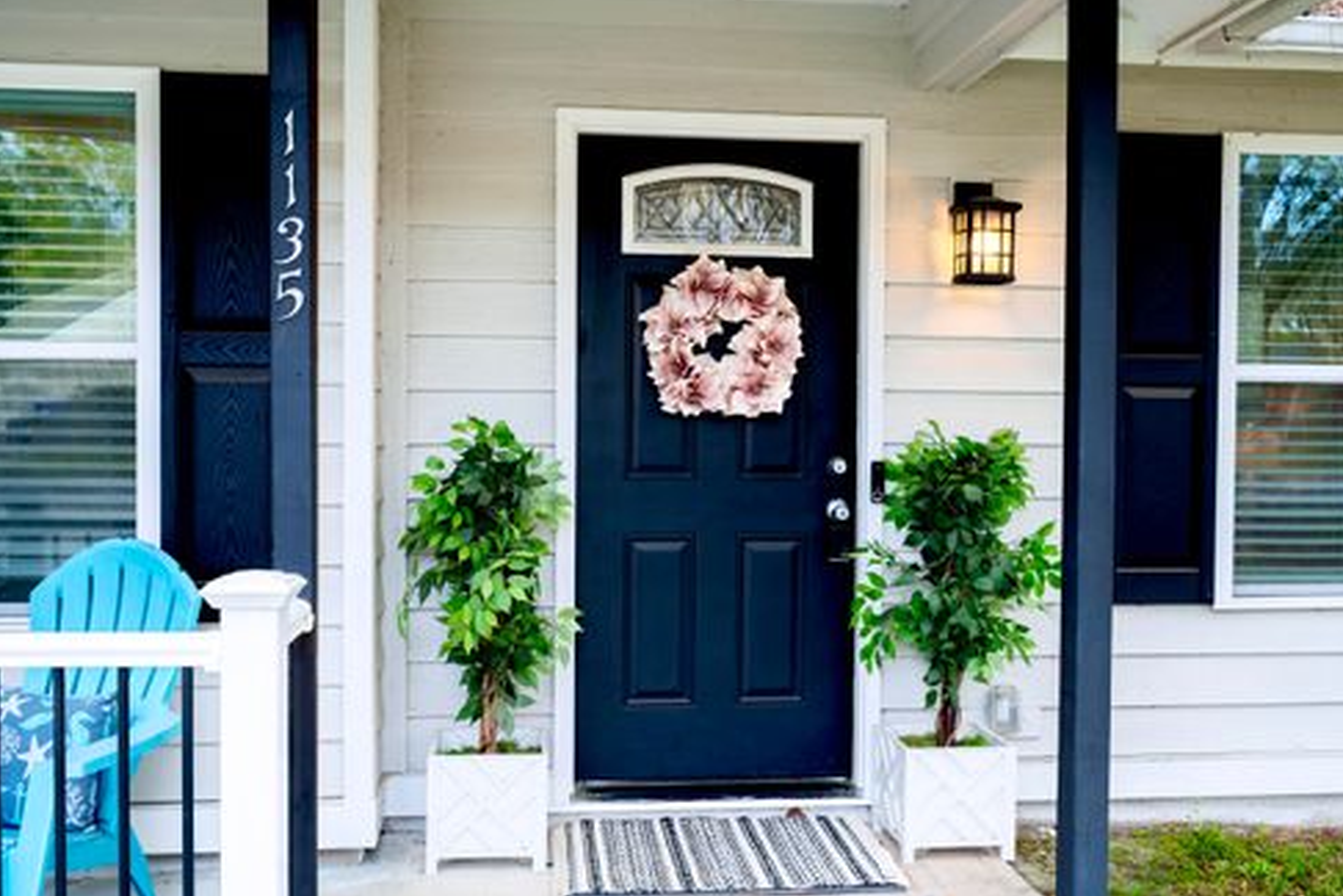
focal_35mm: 37
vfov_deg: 35.9
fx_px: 1380
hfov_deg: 51.9
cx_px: 674
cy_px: 438
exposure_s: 1/15
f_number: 7.1
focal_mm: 36
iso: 100
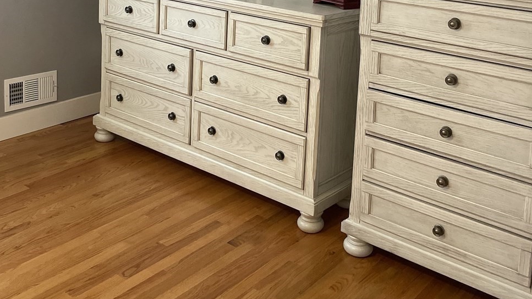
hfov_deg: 45.5
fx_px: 635
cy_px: 14
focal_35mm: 45
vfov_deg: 25.5
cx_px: 268
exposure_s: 1/60
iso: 320
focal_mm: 4.2
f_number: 1.6
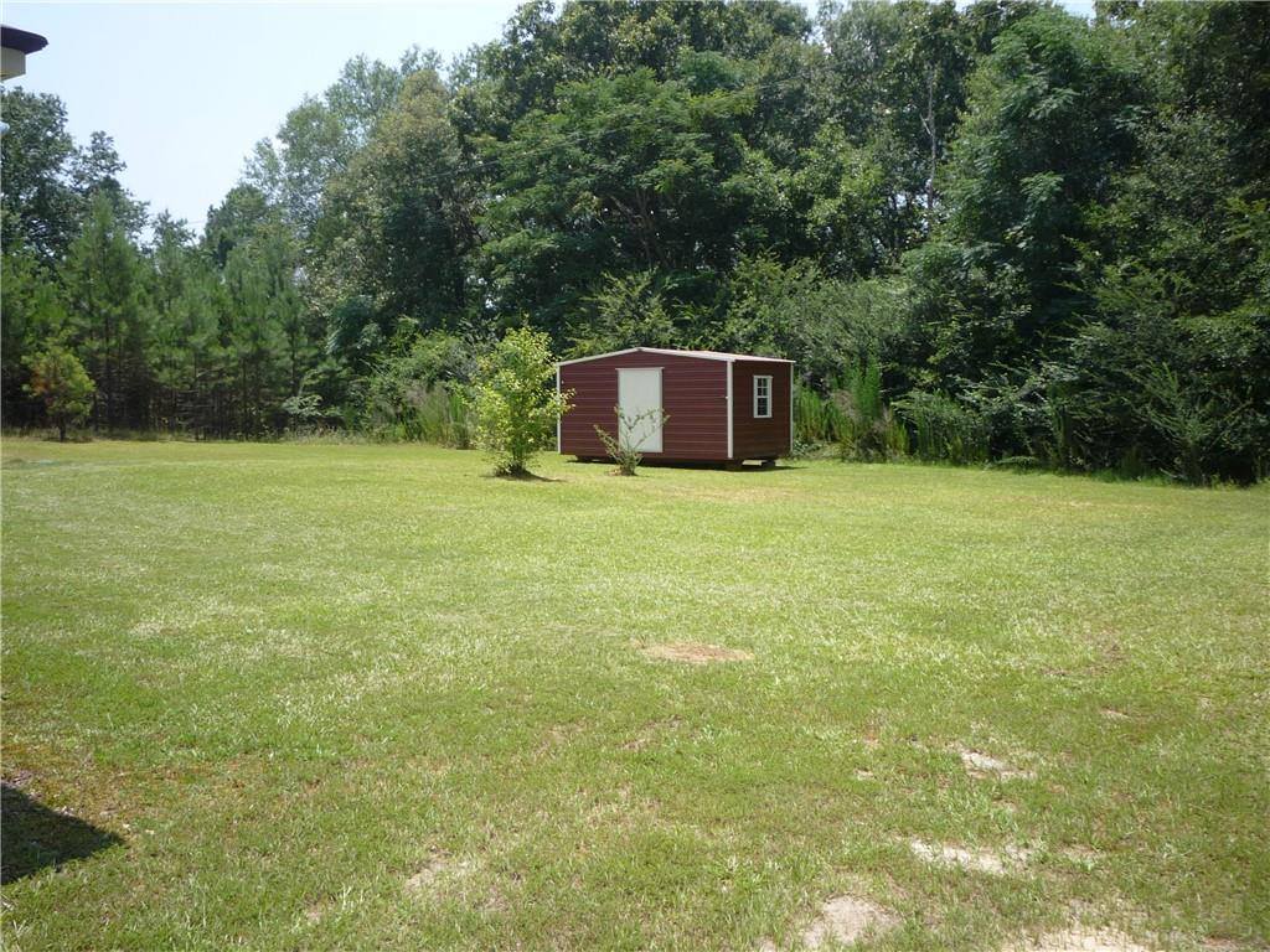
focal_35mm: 32
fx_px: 1174
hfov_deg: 56.8
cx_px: 635
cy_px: 476
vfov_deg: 44.2
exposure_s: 1/400
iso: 100
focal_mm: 5.2
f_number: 4
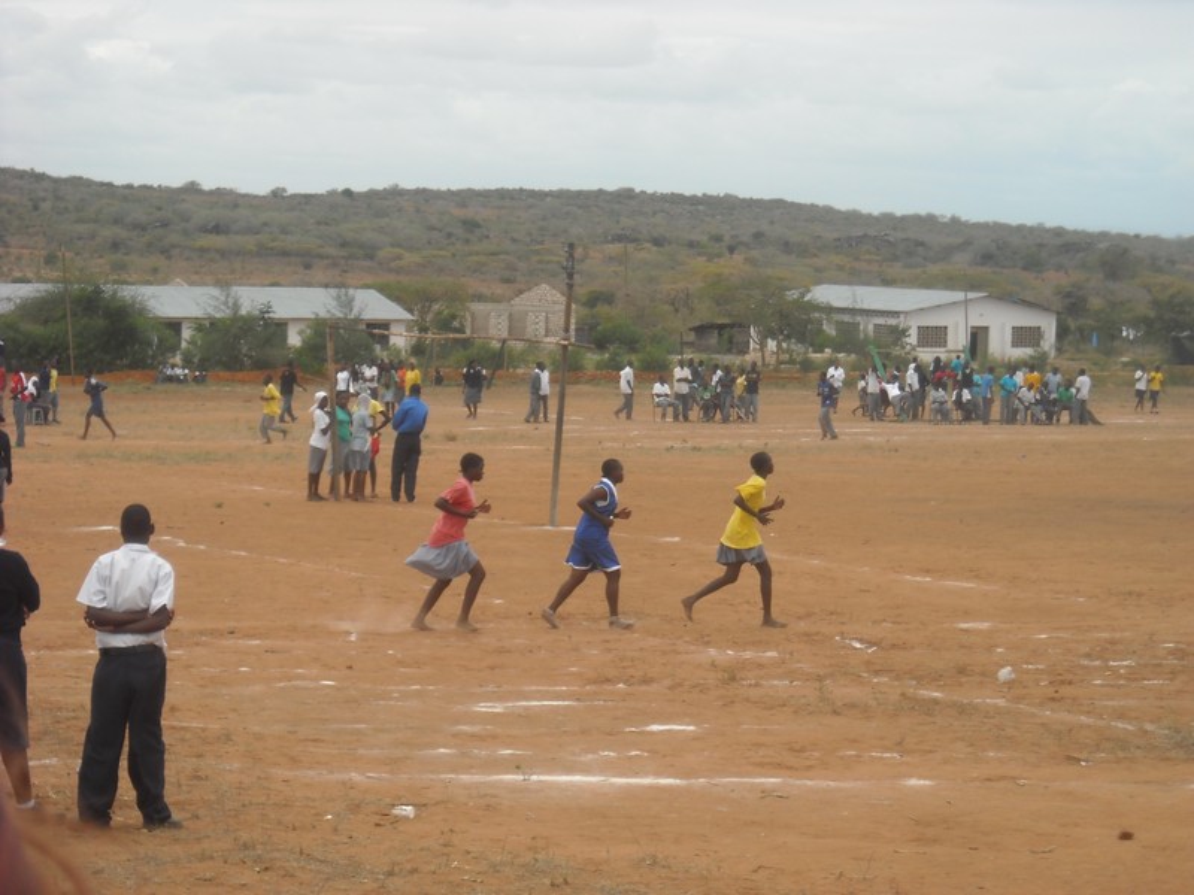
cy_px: 448
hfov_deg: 18.7
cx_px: 597
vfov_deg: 14.1
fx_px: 3622
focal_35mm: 105
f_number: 4.7
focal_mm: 17.1
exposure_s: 1/384
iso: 64
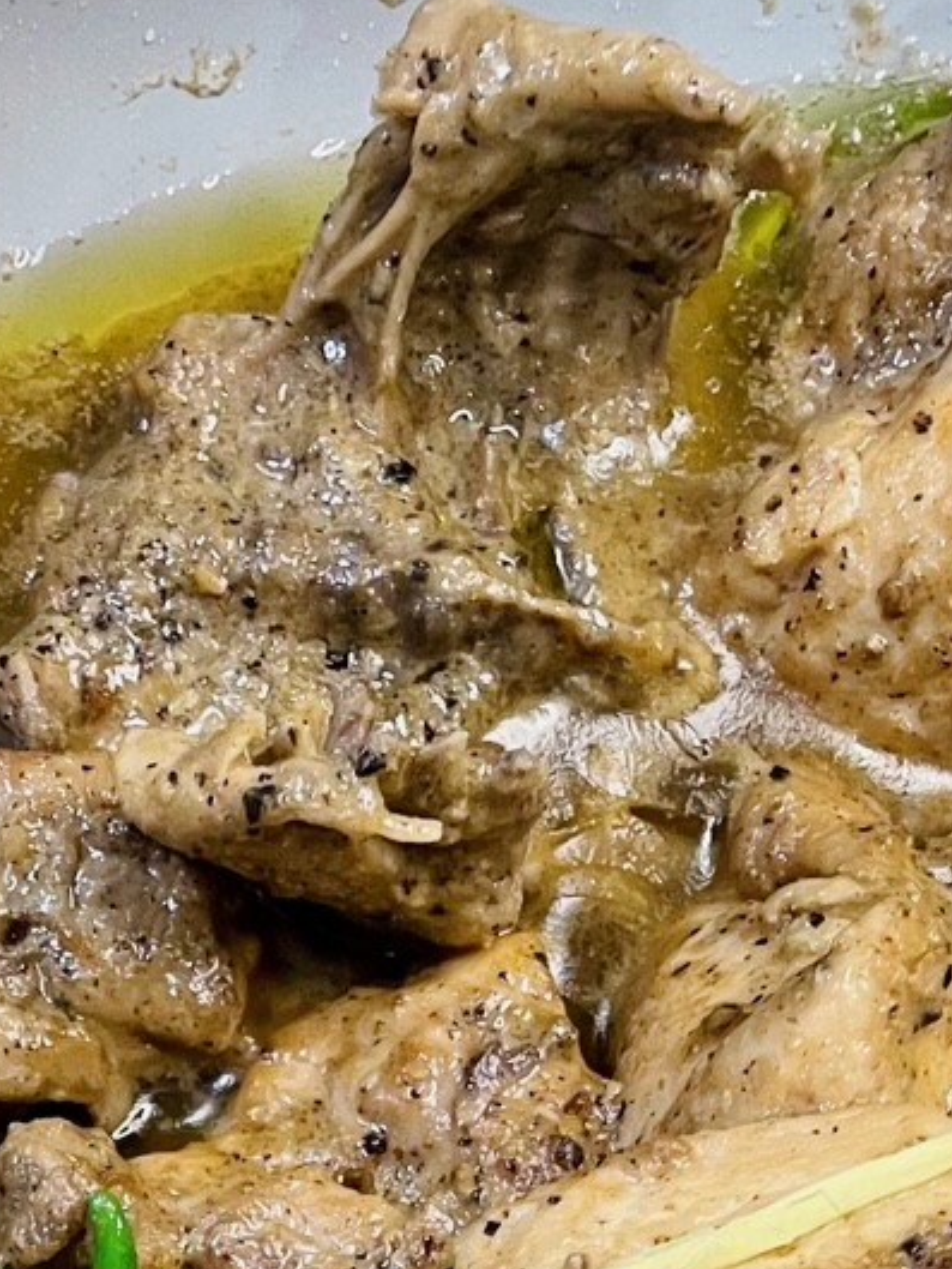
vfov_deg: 16.9
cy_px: 2188
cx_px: 55
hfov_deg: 14.8
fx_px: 3629
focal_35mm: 99
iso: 80
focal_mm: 4.2
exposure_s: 1/60
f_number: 1.6
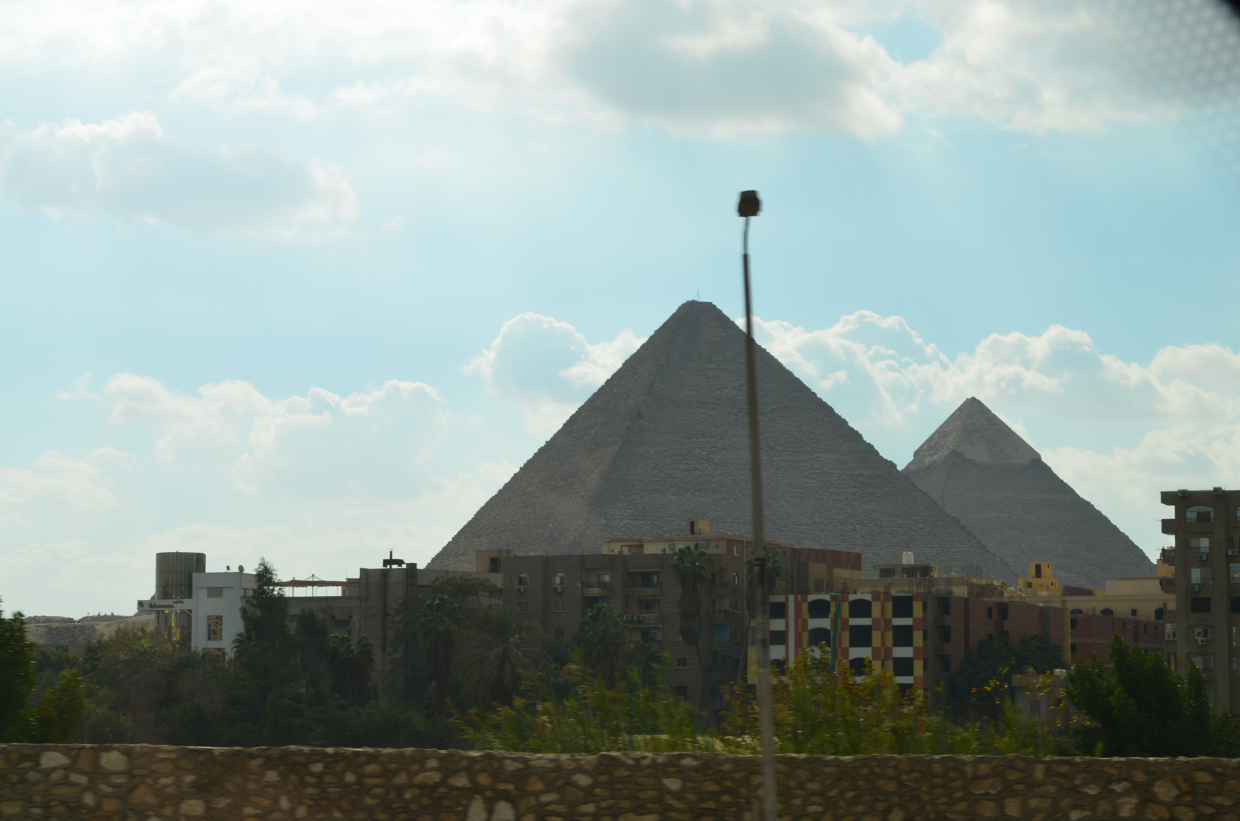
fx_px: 2836
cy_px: 410
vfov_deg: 16.5
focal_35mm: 82
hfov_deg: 24.7
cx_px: 620
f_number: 13
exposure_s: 1/200
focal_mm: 55
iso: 100
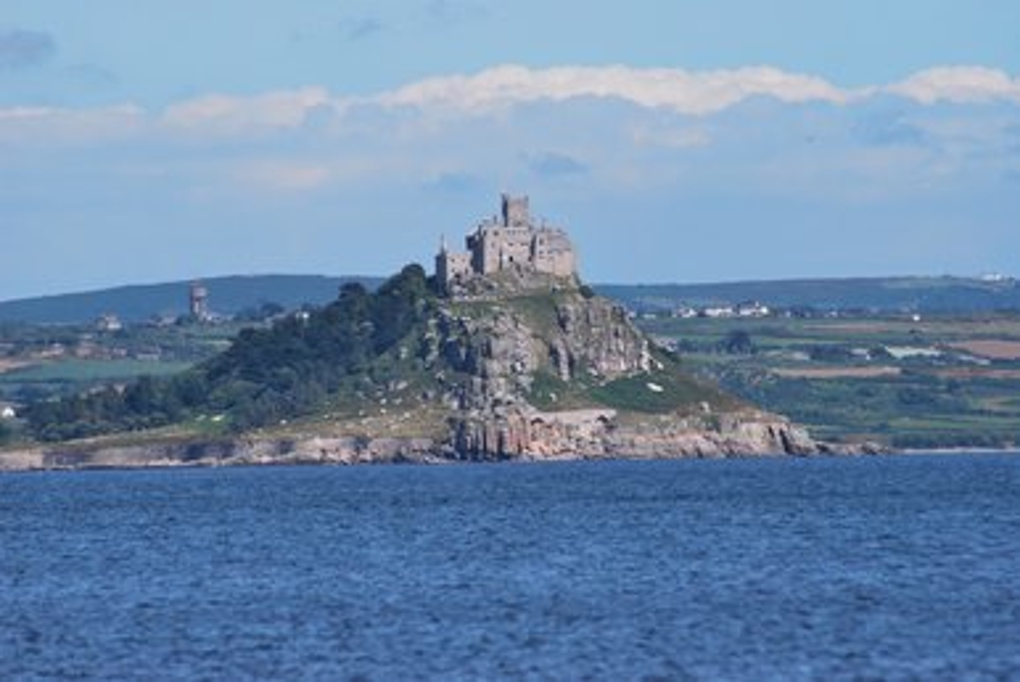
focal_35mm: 450
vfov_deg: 3.1
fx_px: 12759
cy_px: 341
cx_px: 510
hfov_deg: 4.6
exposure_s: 1/800
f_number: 8
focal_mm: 300
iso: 200
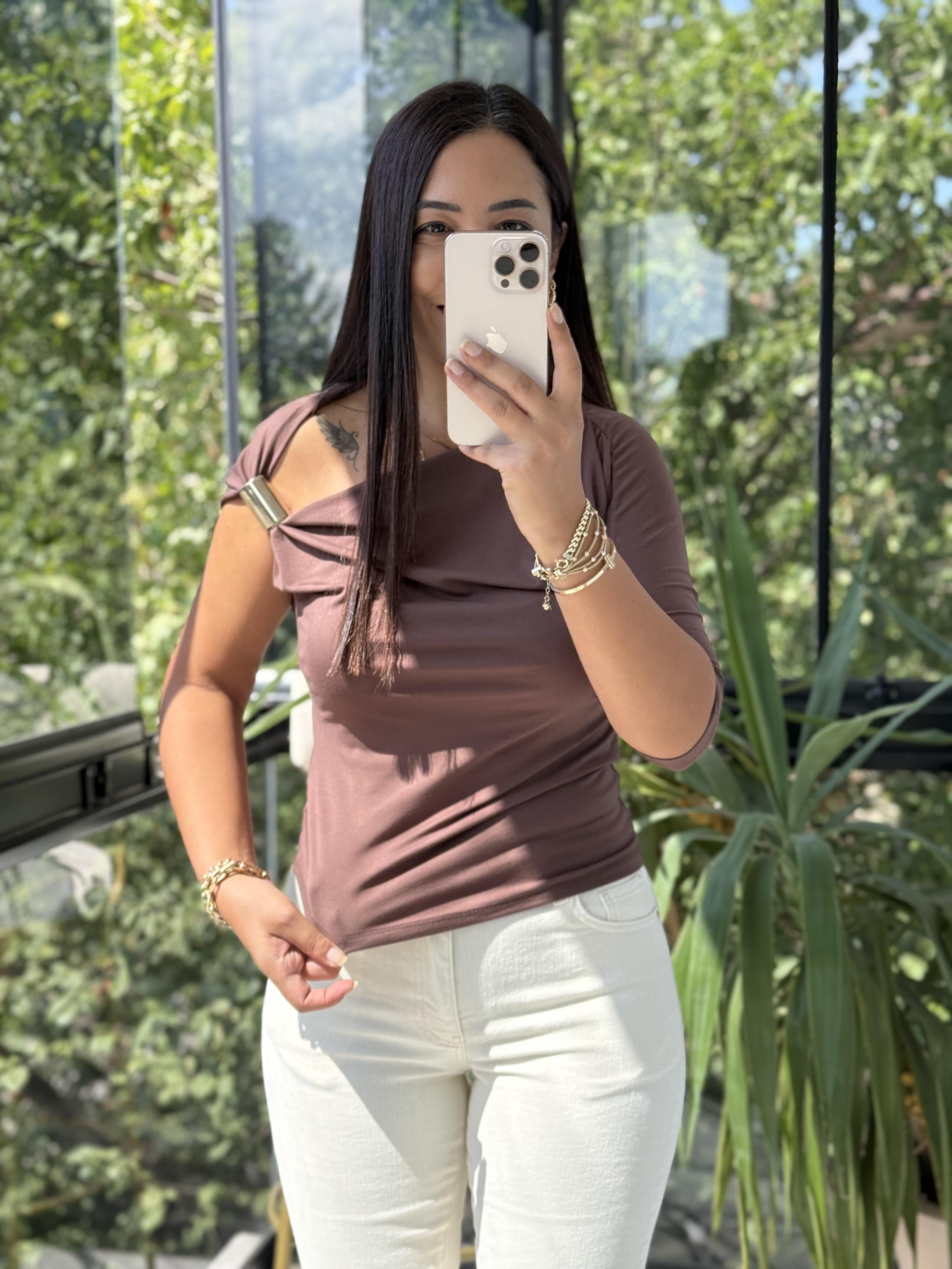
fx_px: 1760
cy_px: 634
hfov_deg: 30.3
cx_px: 476
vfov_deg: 39.7
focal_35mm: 48
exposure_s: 1/583
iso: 64
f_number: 1.78
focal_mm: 6.76
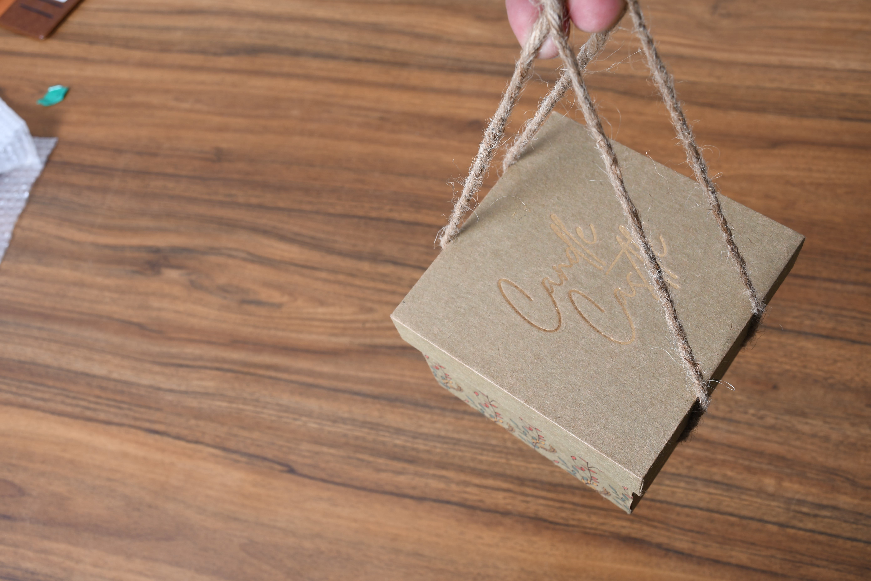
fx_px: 944
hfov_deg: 49.6
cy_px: 290
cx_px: 436
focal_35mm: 39
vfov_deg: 34.2
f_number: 8
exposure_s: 1/160
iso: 125
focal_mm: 26
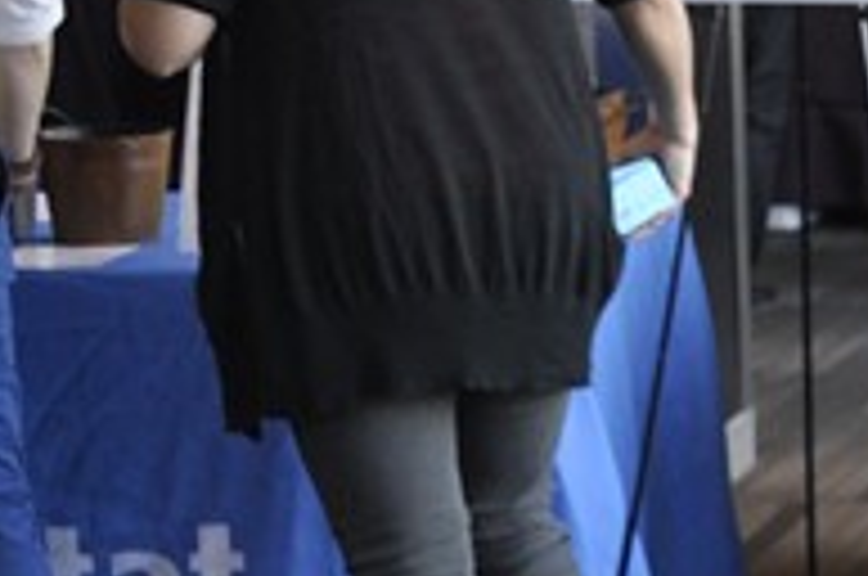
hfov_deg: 9.4
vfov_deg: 7.0
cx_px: 2100
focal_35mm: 195
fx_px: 4684
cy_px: 202
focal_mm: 25
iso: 400
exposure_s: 1/60
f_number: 5
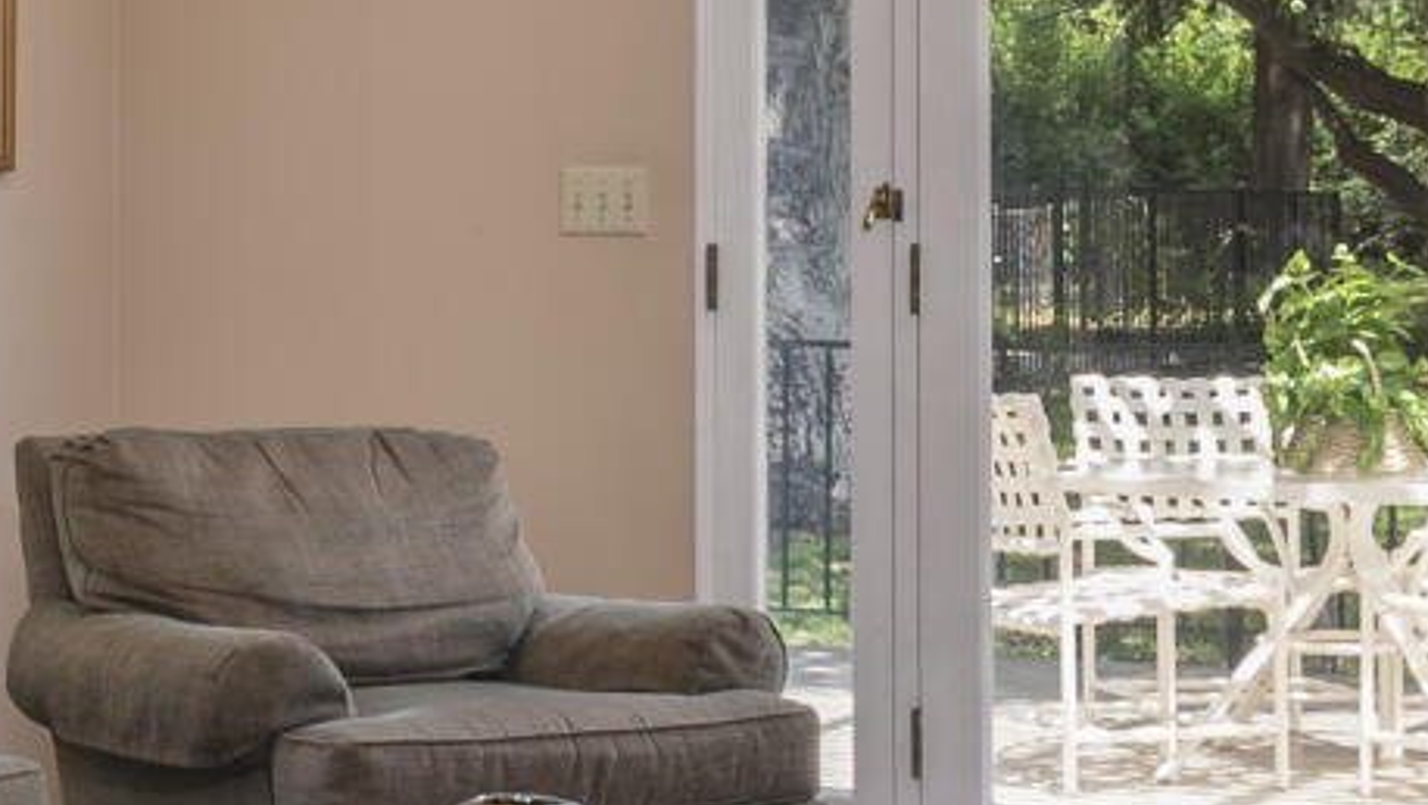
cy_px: 346
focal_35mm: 103
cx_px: -53
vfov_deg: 11.8
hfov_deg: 20.0
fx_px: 3901
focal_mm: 15
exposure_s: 1/160
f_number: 8
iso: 200
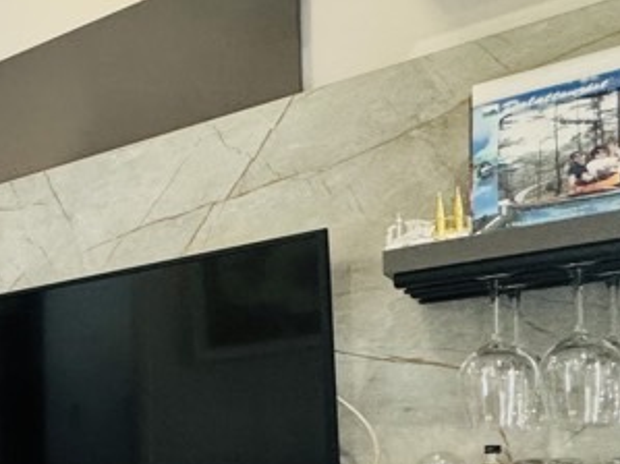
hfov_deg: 26.3
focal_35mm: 48
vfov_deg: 28.4
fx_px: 859
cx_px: -348
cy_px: 462
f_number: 2.2
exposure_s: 1/100
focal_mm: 2.22
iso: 250
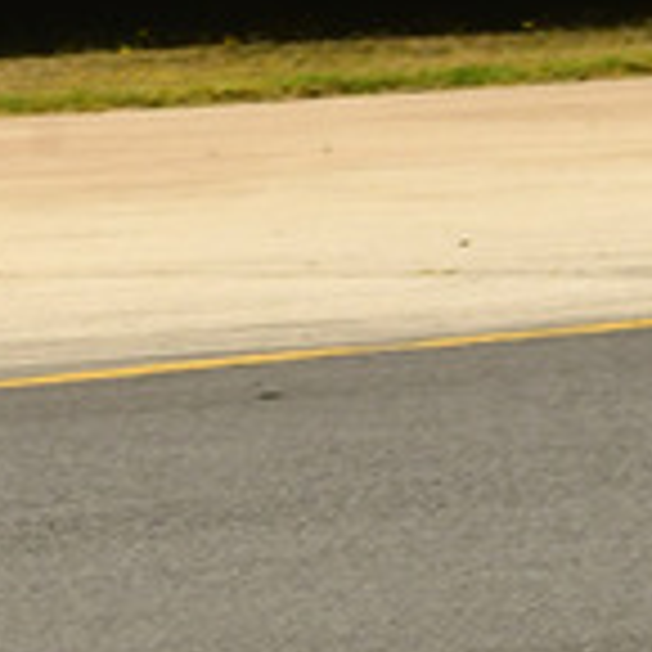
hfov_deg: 1.0
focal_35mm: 1757
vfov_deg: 1.0
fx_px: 37441
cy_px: 207
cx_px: -890
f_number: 11
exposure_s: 1/640
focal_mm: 250
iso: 320
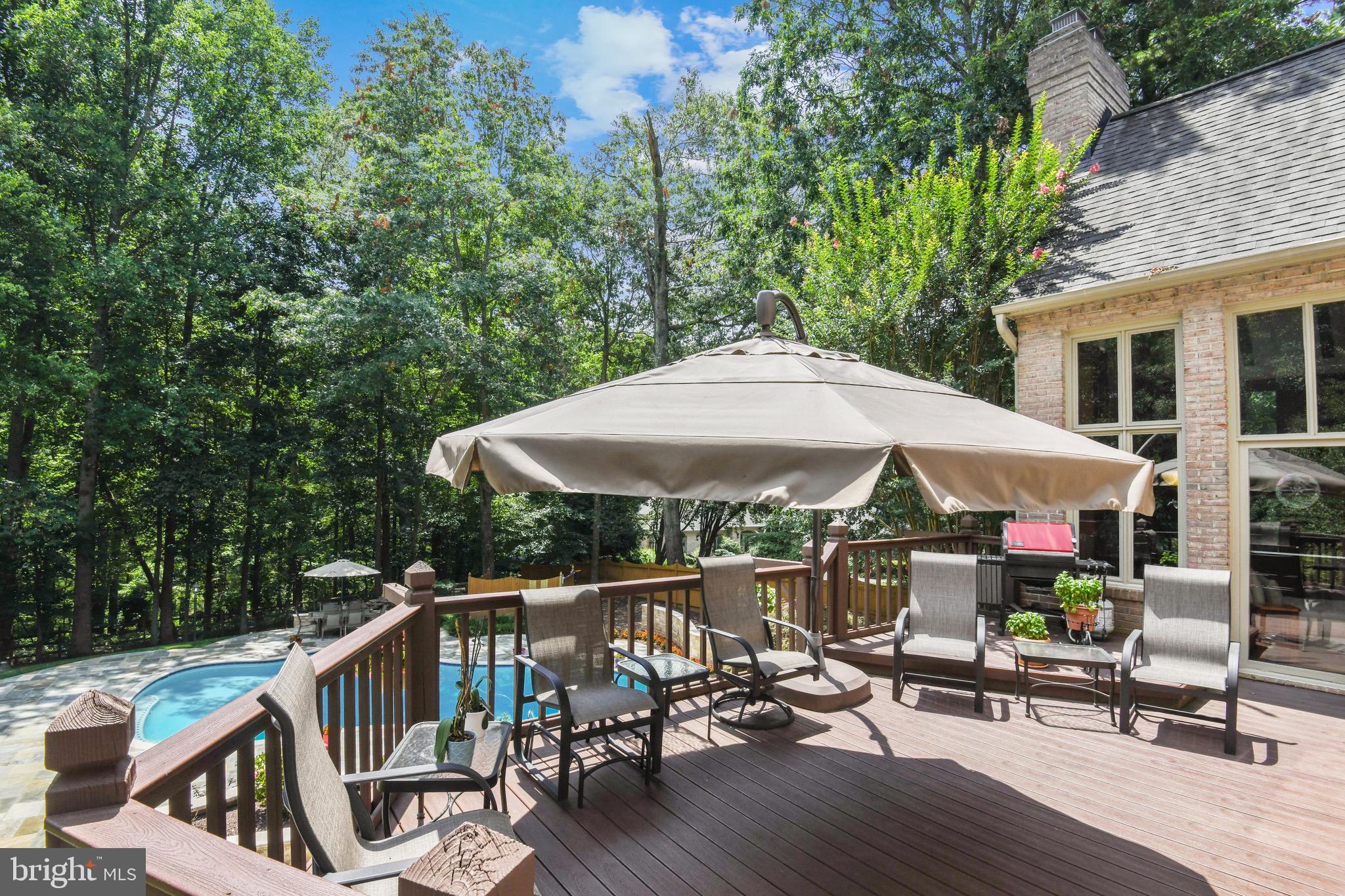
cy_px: 448
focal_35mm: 16
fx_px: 598
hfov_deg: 96.7
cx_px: 672
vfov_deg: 73.7
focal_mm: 16
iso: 640
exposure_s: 1/500
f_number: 11
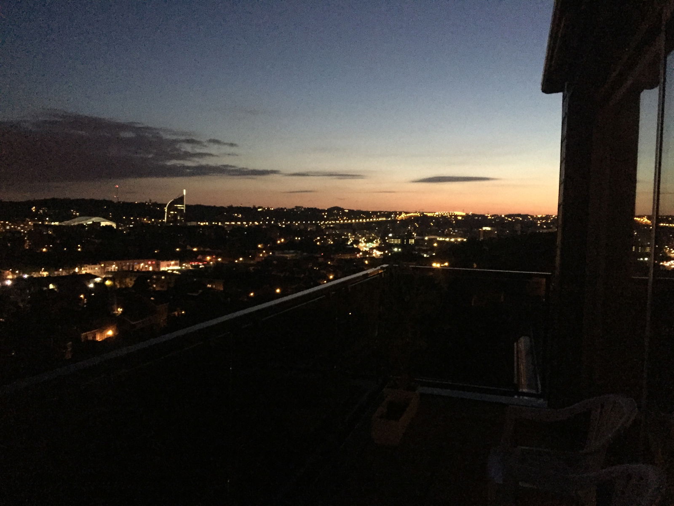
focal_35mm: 29
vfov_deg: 48.2
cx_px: 337
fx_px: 565
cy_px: 253
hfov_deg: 61.7
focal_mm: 4.15
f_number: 2.2
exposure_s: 1/17
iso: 1250
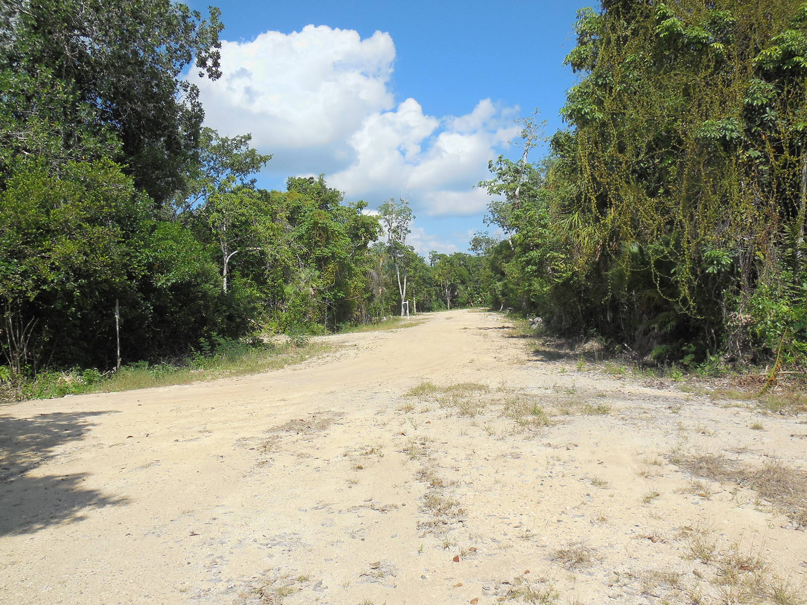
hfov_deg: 60.0
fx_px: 699
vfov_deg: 46.8
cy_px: 302
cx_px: 404
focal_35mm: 30
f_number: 6.5
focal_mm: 5.3
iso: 125
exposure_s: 1/640
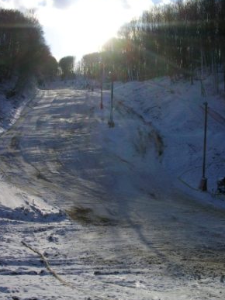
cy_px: 150
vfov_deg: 43.0
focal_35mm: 44
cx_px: 121
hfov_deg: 32.8
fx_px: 382
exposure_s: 1/543
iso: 50
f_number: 5.6
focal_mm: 5.8
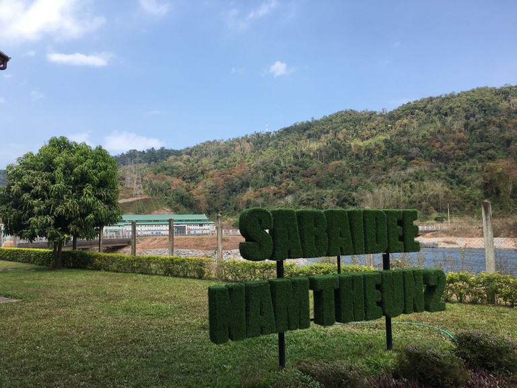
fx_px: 433
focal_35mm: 29
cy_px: 194
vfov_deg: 48.2
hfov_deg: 61.7
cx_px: 258
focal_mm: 4.15
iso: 25
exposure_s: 1/674
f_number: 2.2
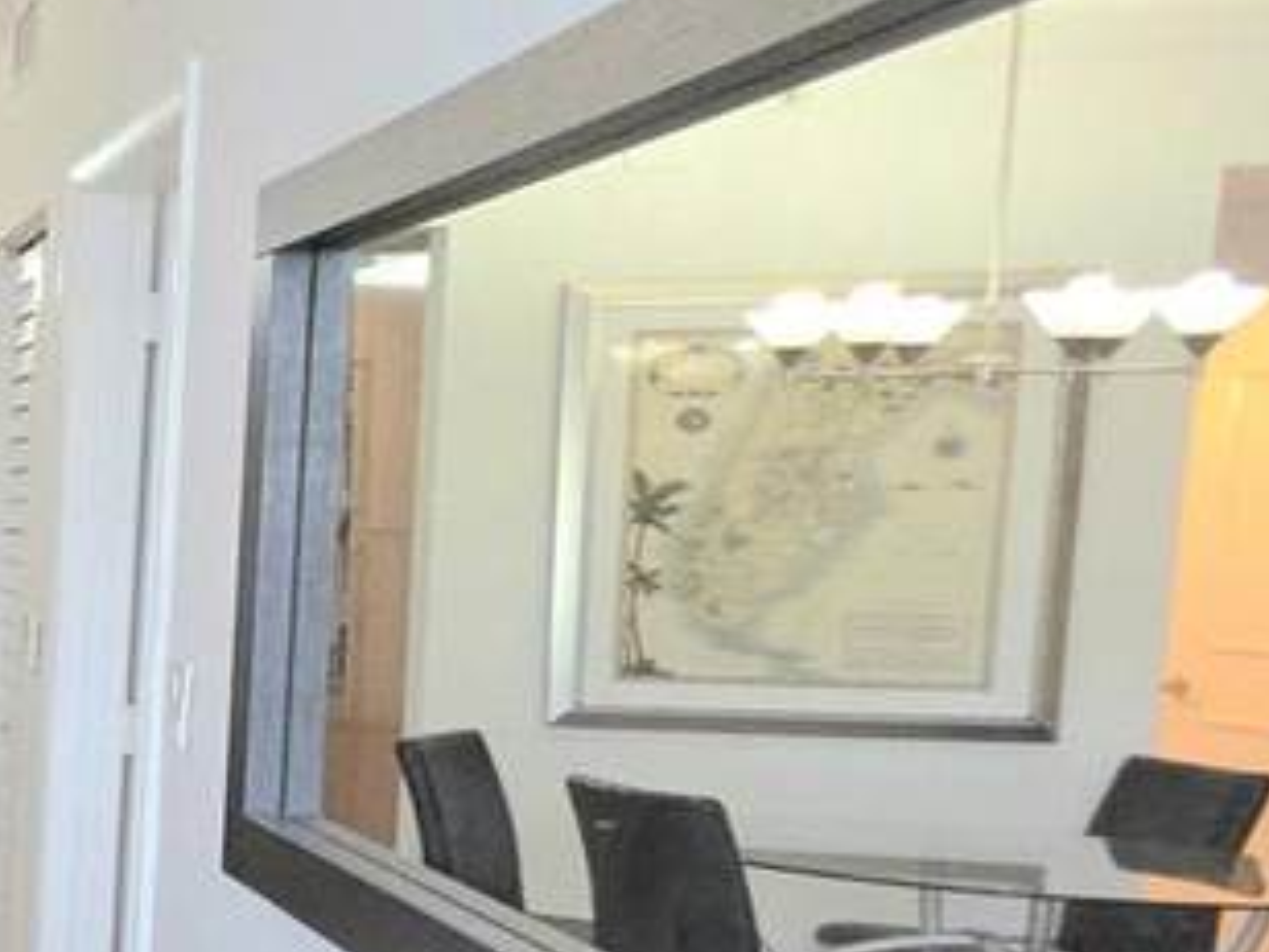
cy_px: 655
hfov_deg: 21.1
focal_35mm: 54
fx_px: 1980
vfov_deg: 26.8
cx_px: -1092
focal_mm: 2.2
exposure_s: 1/60.2
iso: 125
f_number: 1.9
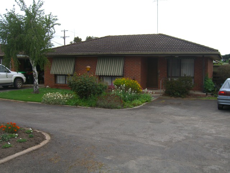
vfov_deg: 37.7
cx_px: 115
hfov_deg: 49.0
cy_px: 86
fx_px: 252
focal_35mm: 38
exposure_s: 1/250
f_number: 4
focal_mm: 7.9
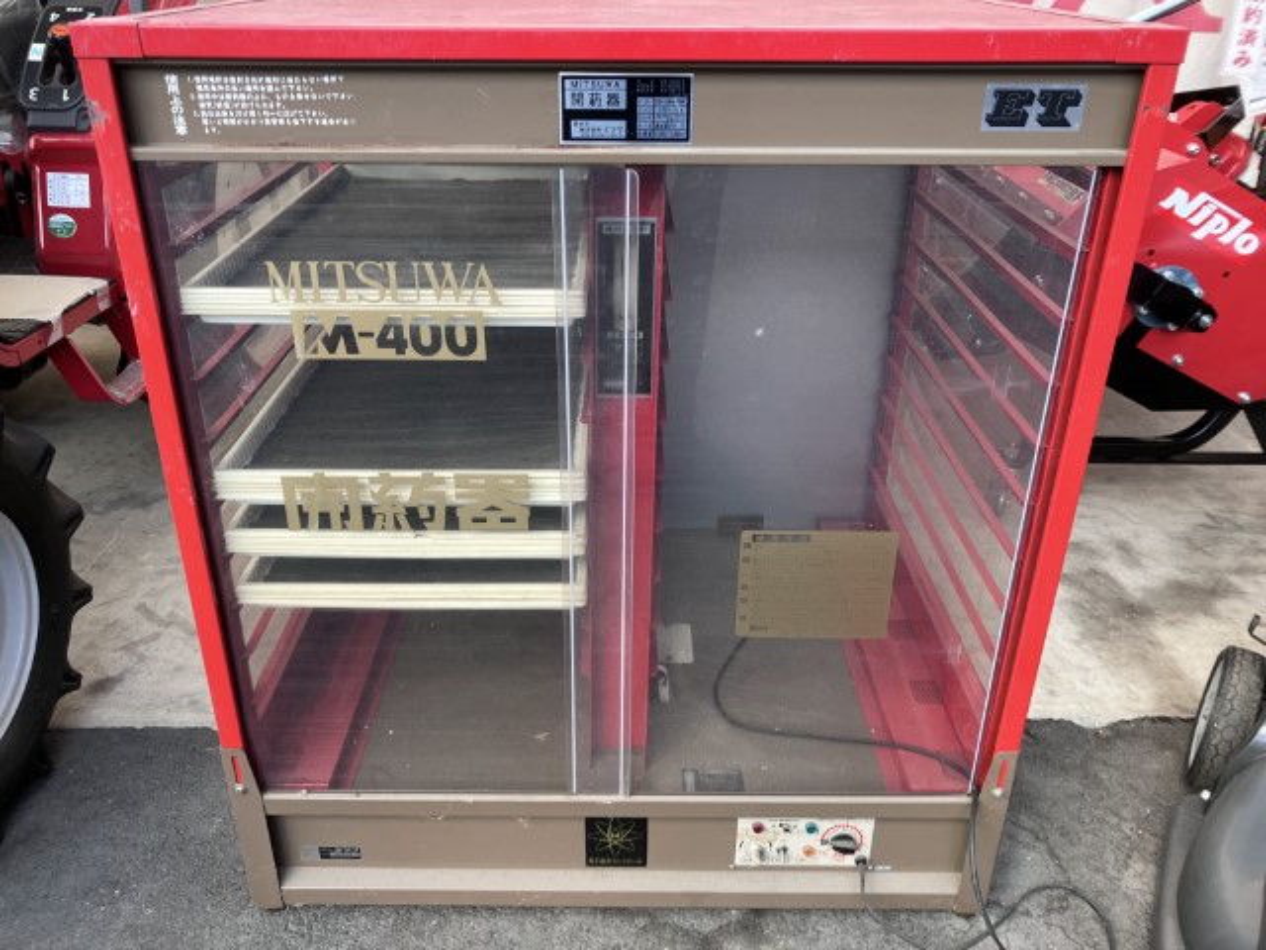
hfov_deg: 63.4
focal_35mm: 28
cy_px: 475
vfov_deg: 49.7
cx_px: 633
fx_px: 1024
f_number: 1.8
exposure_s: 1/100
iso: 80
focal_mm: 3.99
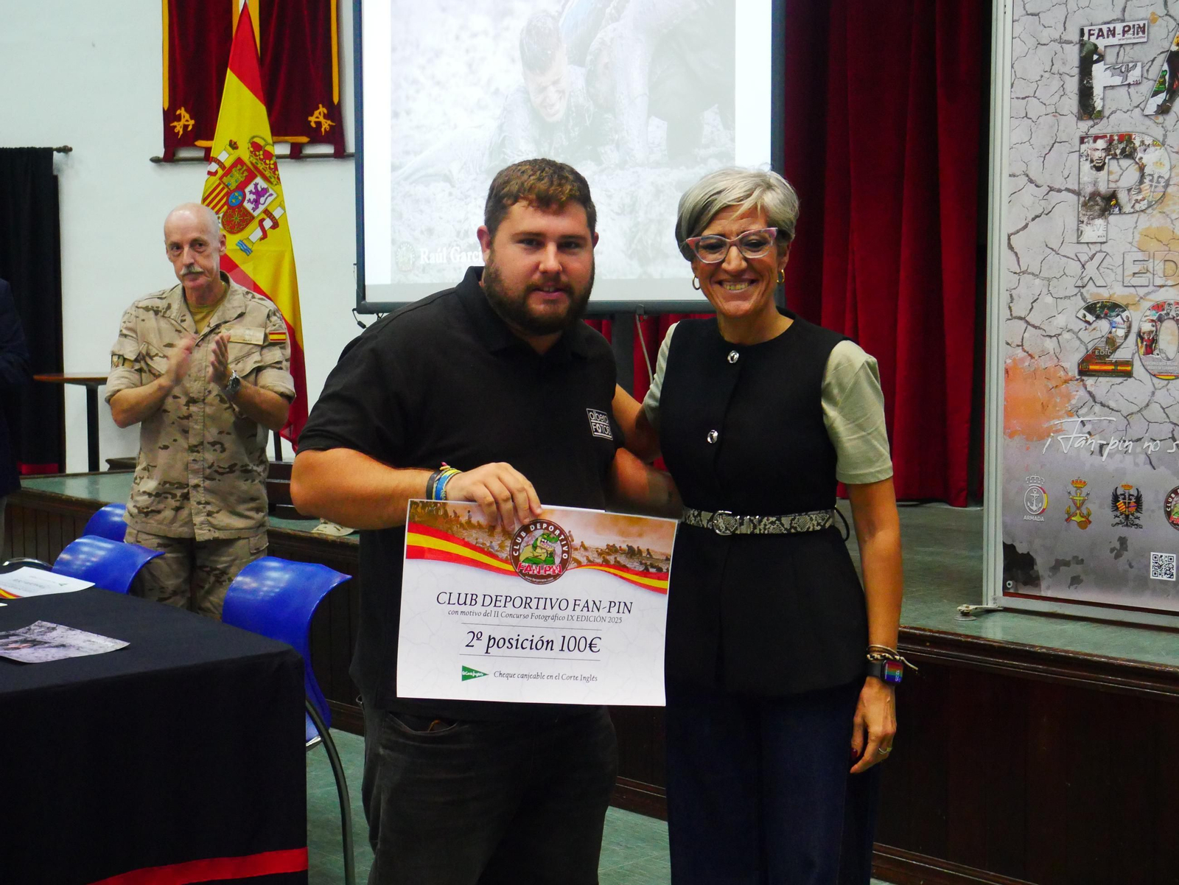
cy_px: 442
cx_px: 590
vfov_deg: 27.0
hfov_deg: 35.5
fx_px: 1840
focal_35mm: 54
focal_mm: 27
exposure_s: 1/50
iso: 3200
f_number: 5.3
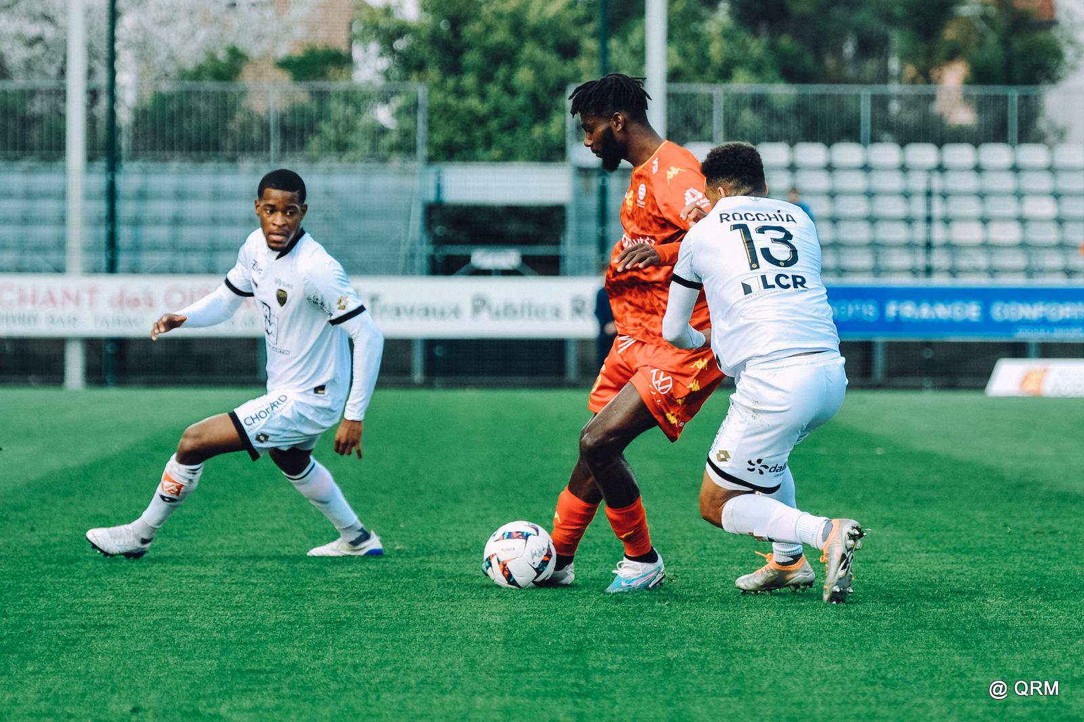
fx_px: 5267
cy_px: 361
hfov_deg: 11.8
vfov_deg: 7.8
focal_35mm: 175
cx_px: 542
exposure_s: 1/1250
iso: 800
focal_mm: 175
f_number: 4
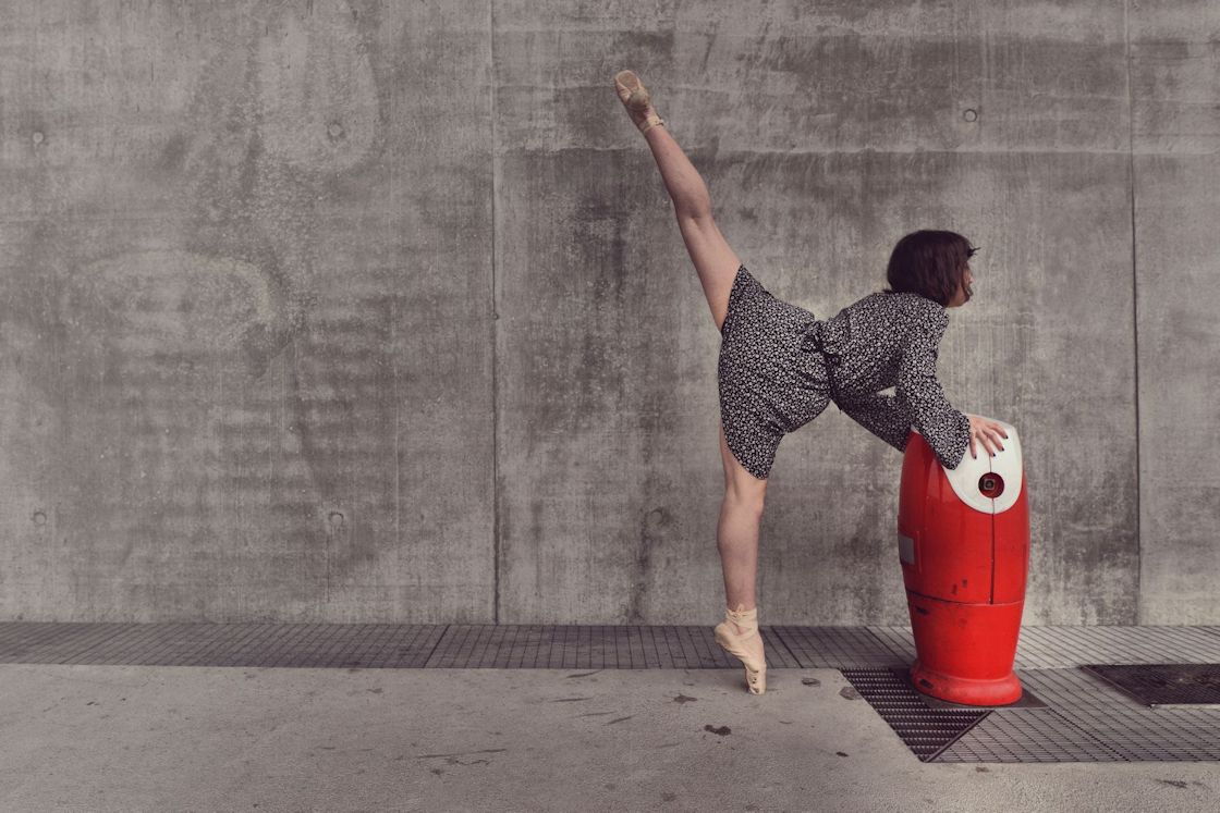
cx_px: 610
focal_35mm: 20
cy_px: 406
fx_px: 678
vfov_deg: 61.9
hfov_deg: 84.0
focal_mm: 20
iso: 800
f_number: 5.6
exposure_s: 1/640
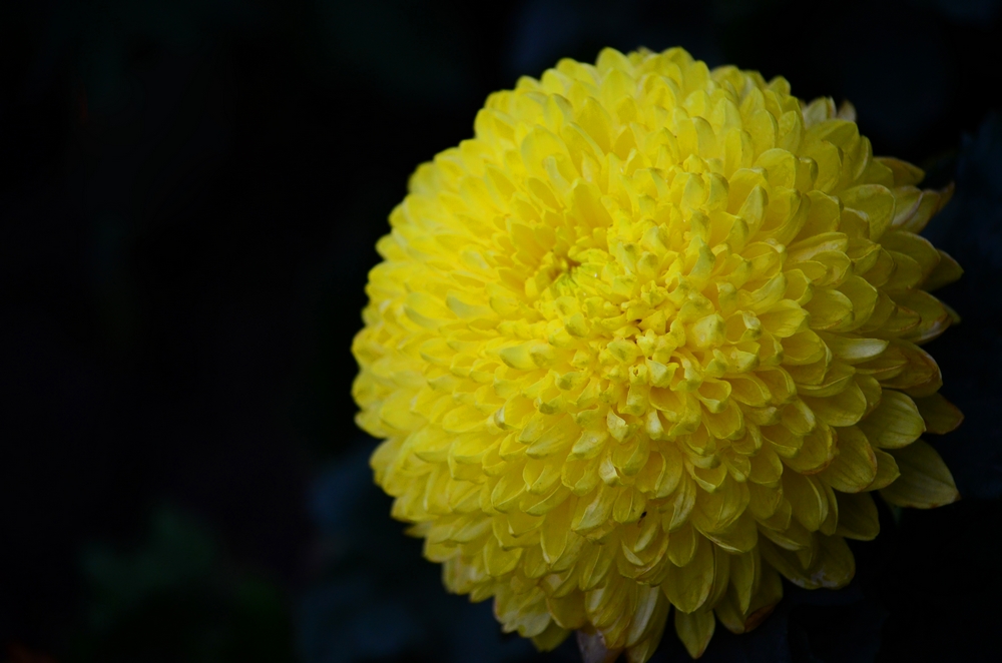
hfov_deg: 8.3
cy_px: 332
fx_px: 6873
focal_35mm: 248
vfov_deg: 5.5
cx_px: 501
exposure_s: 1/640
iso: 800
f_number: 5
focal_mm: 165
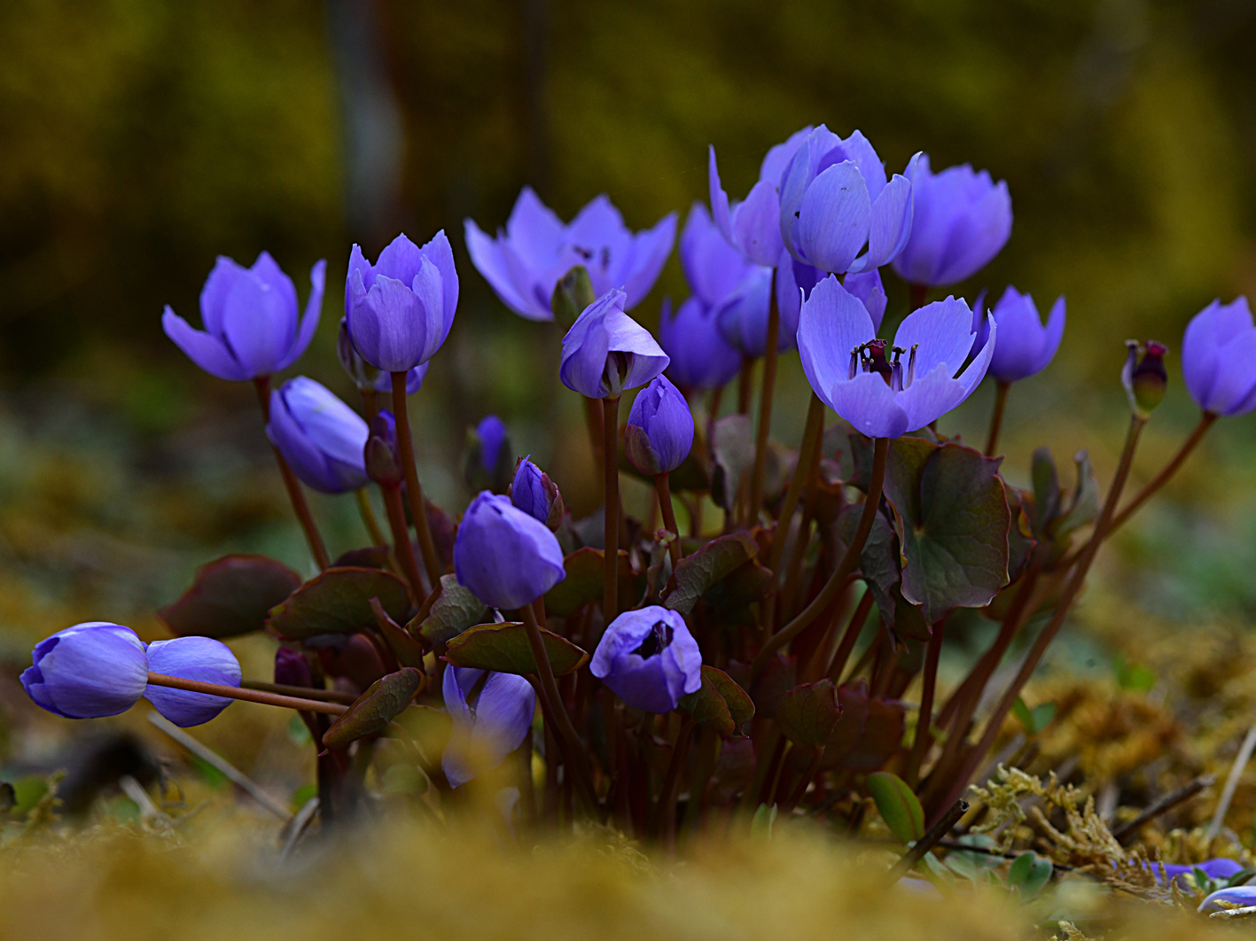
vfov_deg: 13.0
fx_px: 4135
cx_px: 664
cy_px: 470
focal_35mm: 114
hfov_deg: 17.3
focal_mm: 105
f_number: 11
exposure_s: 1/400
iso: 400
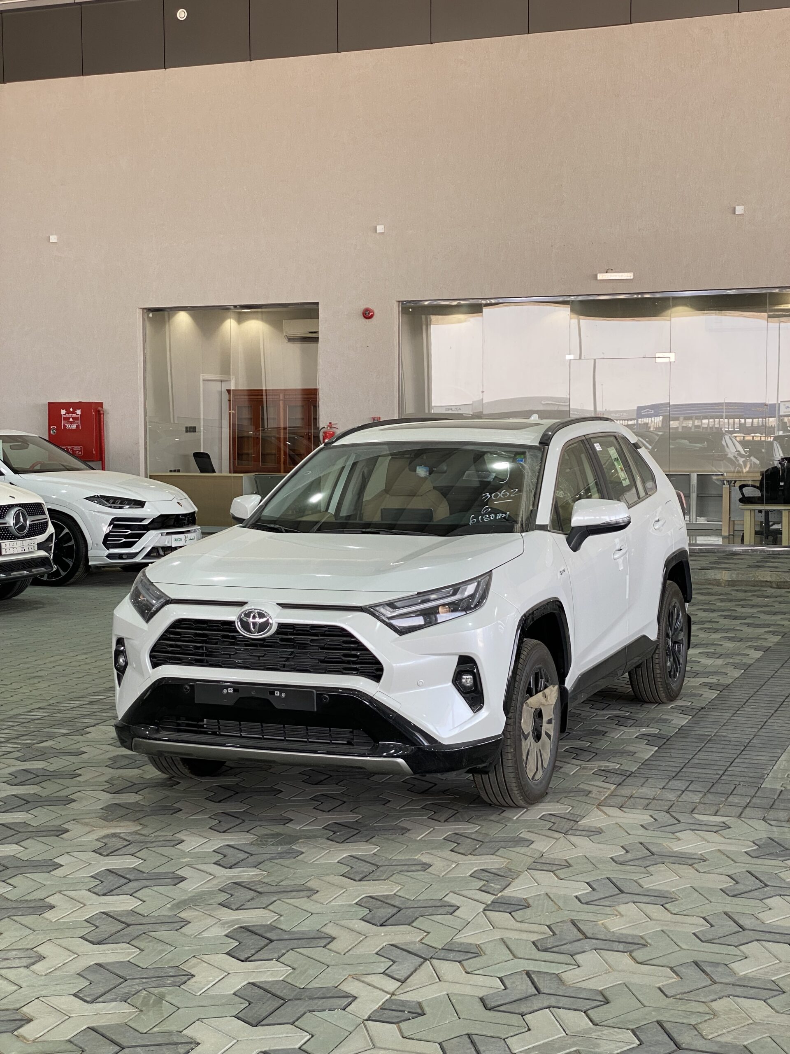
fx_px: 1582
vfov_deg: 36.8
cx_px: 395
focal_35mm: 52
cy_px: 527
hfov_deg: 28.0
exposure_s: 1/122
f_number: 2
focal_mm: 6
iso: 32
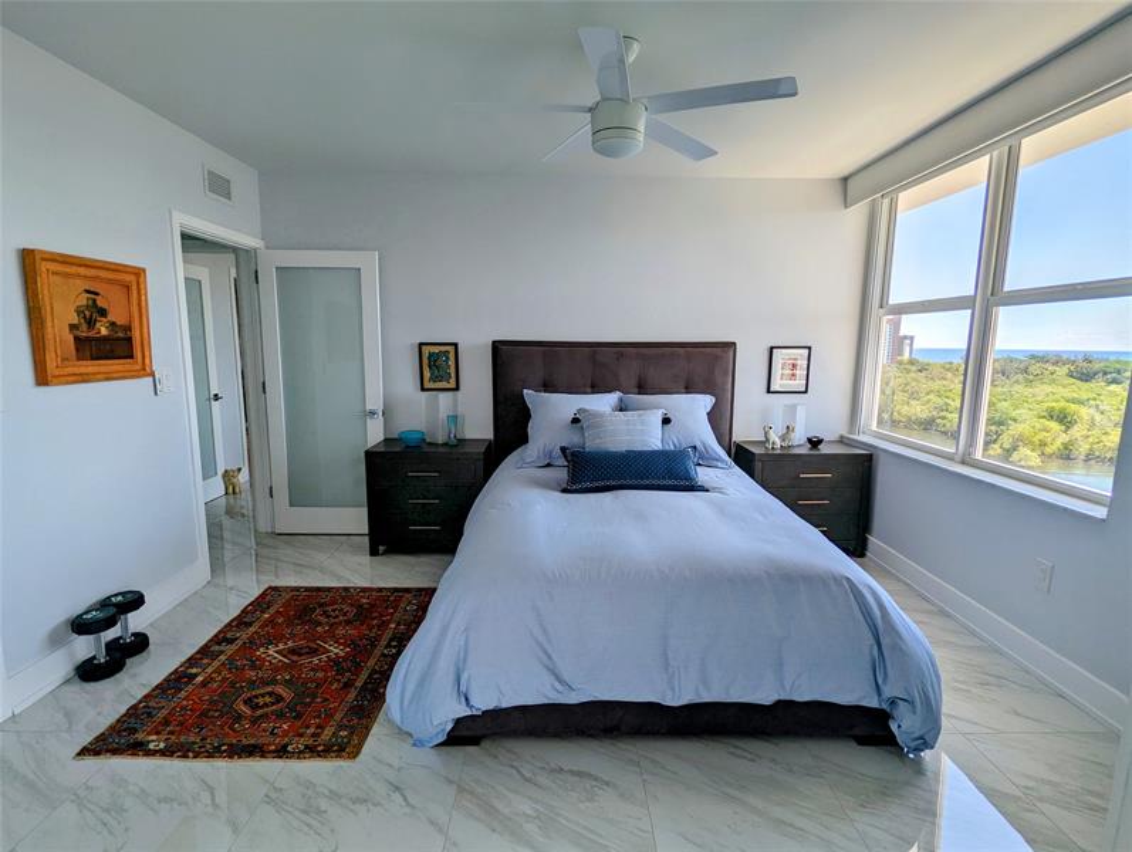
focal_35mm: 16
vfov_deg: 78.2
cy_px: 426
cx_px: 566
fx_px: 524
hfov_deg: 94.4
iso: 45
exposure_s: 1/445
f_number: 2.2
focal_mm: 2.35
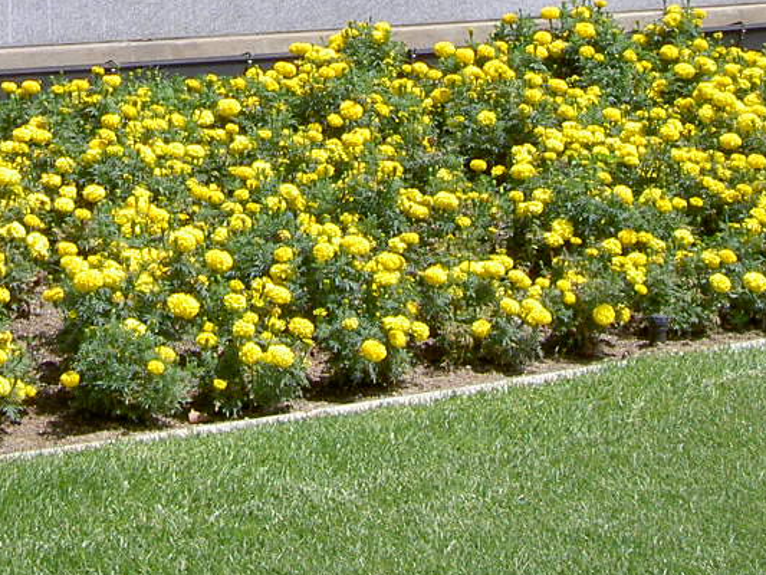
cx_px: 105
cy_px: -211
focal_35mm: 117
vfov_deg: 12.2
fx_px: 2590
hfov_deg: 16.6
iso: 50
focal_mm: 8
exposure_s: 1/400
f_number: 4.7
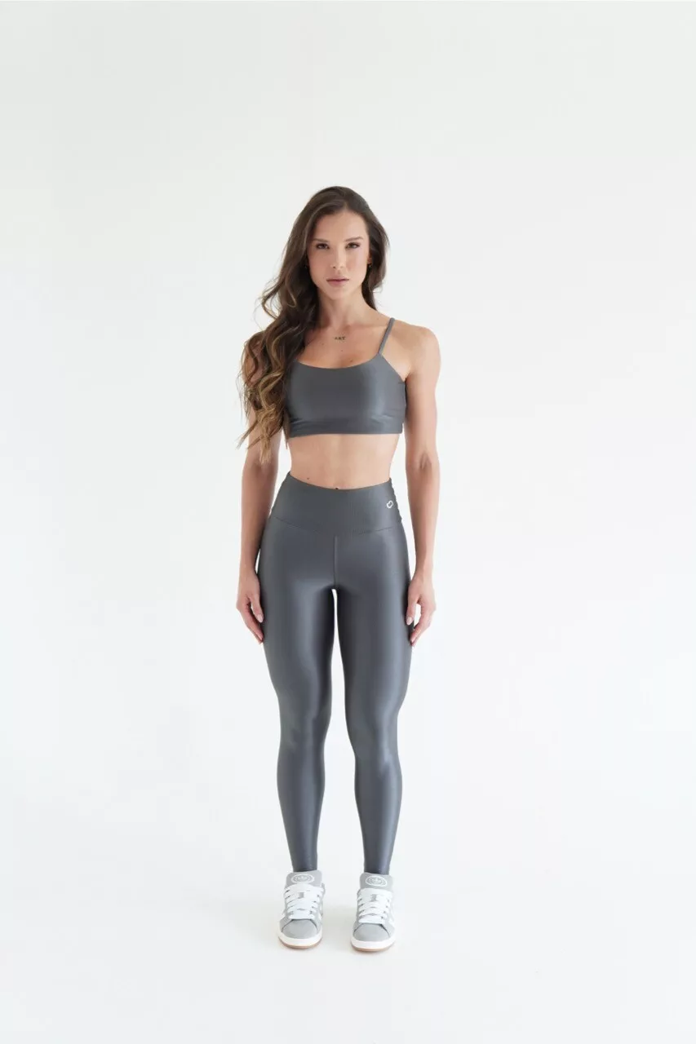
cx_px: 348
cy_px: 522
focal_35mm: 45
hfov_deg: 29.9
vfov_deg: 43.6
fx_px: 1305
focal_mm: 30
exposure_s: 1/100
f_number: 4.5
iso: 160
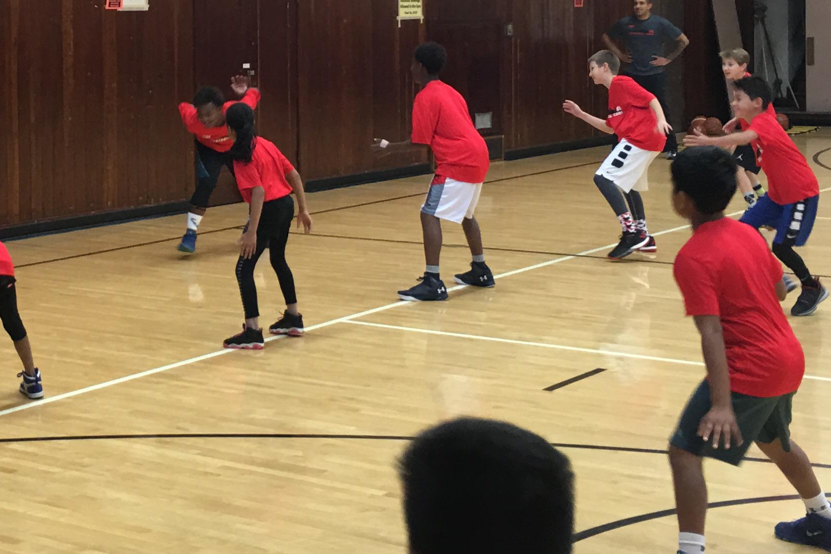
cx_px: 156
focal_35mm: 73
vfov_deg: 18.5
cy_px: 92
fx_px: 1685
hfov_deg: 27.1
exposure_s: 1/15
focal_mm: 4.15
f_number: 2.2
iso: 32
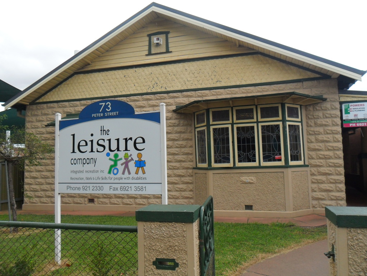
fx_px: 286
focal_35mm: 27
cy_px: 138
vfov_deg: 51.4
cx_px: 184
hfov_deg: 65.3
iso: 100
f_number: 3.5
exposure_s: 1/350
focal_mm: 4.9
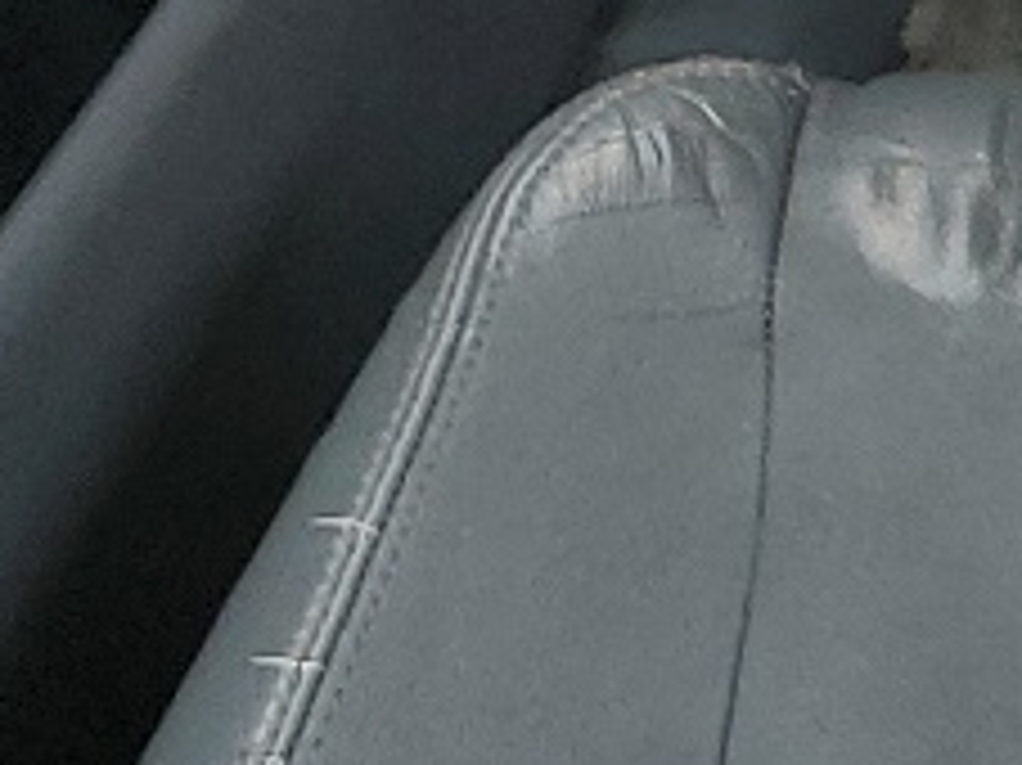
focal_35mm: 183
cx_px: 2976
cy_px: -36
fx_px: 5400
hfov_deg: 9.0
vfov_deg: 8.1
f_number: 1.5
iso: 50
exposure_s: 1/159
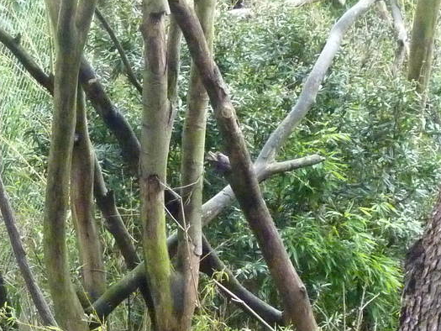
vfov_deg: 11.5
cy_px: 265
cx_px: 110
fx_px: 1631
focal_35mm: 128
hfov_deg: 15.3
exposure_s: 1/50
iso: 800
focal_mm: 6.9
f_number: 3.7
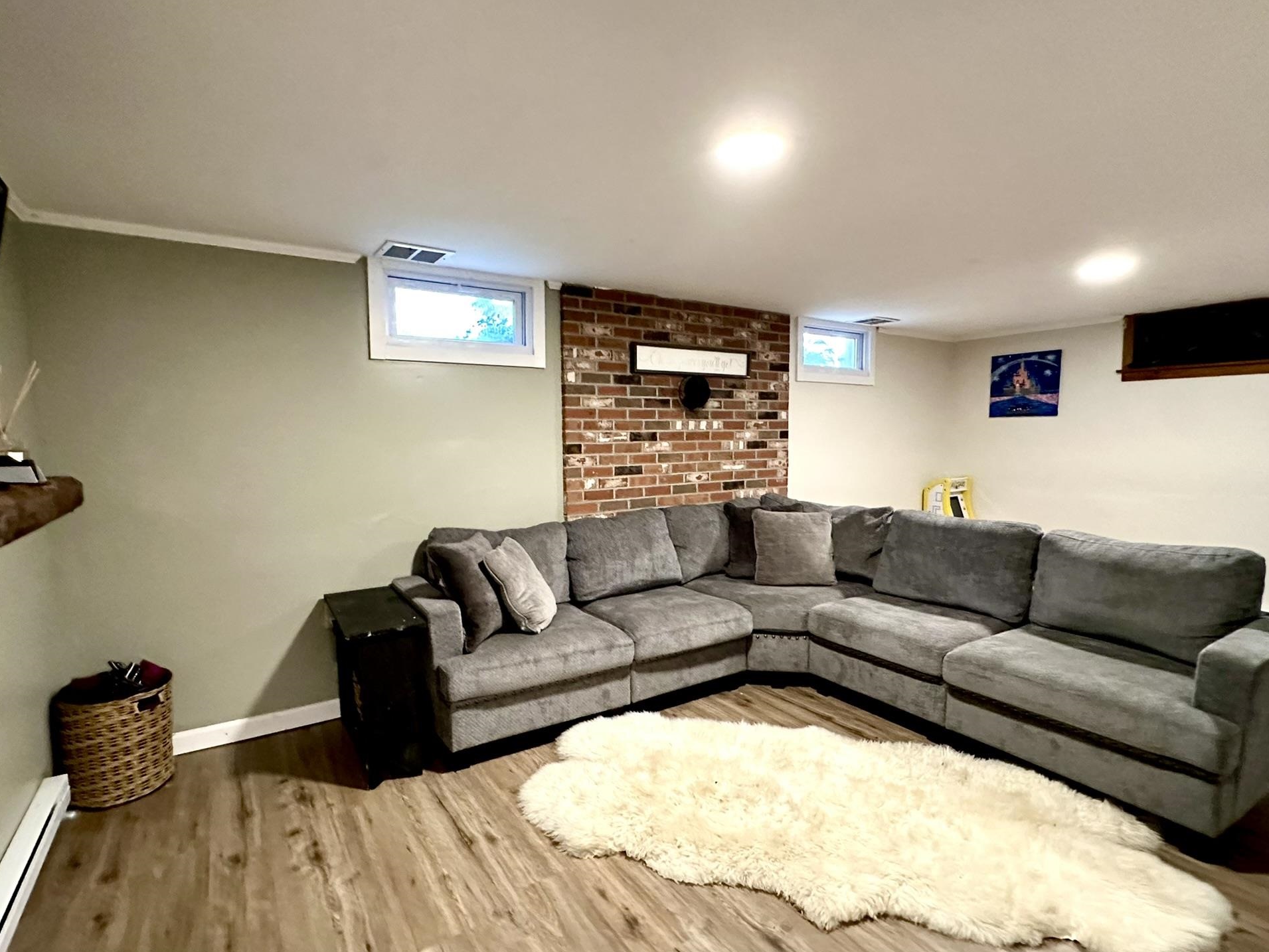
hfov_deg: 98.1
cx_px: 613
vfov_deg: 81.7
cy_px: 488
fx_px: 550
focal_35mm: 15
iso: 1000
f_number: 2.2
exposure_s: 1/60
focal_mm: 2.22
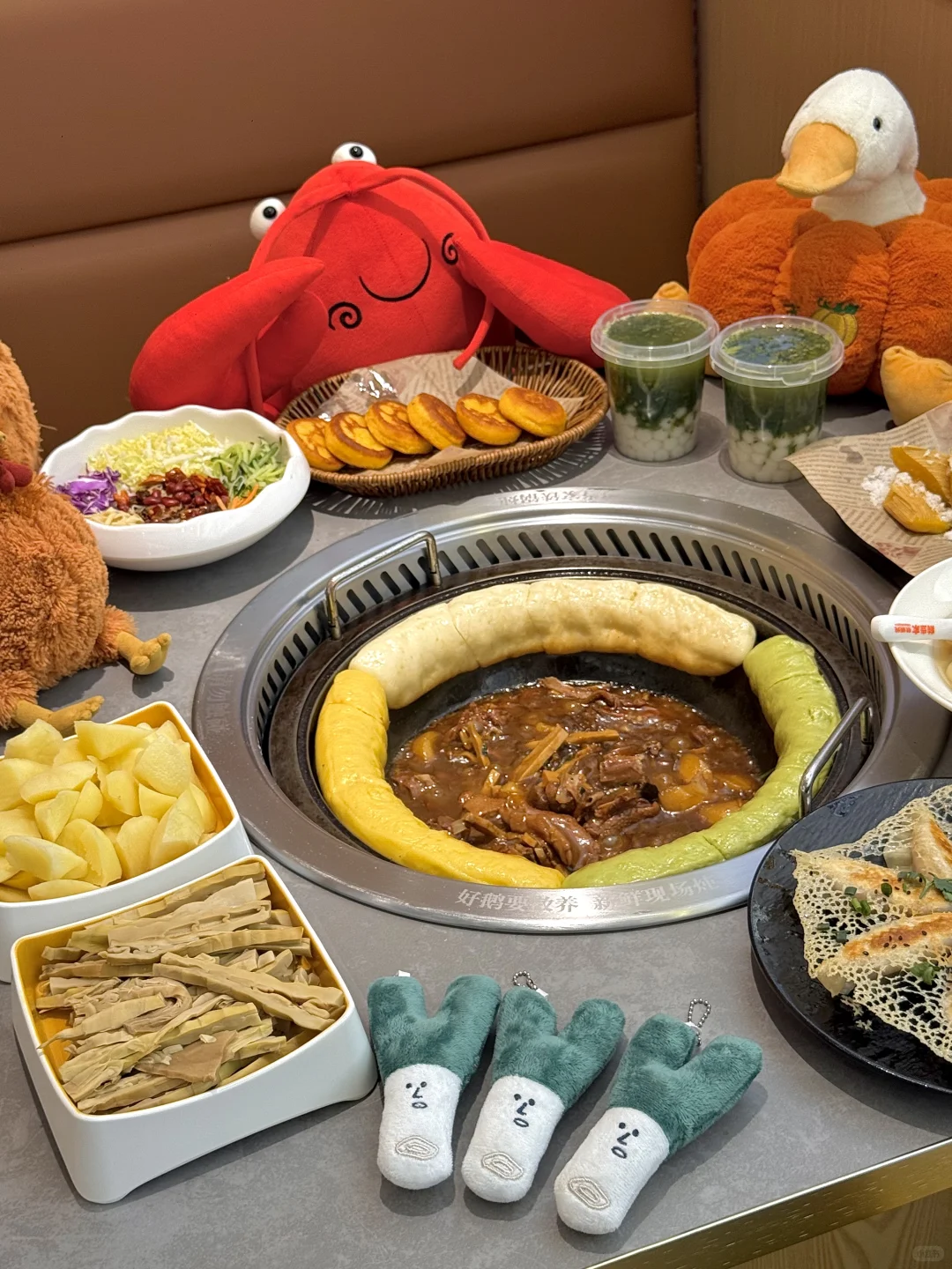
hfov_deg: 30.3
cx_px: 476
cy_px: 634
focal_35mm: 48
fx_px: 1760
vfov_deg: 39.7
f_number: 1.78
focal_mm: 6.76
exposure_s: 1/100
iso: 64
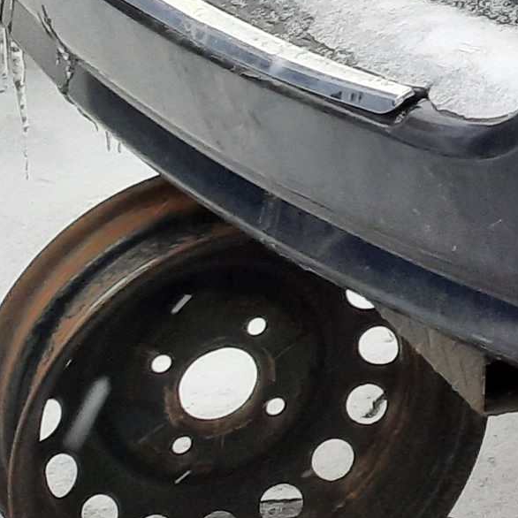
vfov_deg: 10.3
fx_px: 2658
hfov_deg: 9.1
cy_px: -509
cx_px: 1527
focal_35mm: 157
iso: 40
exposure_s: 1/202
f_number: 1.7
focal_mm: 3.92
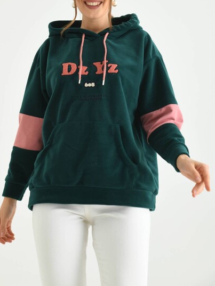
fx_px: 778
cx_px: 85
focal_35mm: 94
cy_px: 103
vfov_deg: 20.8
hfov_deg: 15.7
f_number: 5.6
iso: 160
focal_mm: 70
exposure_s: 1/125
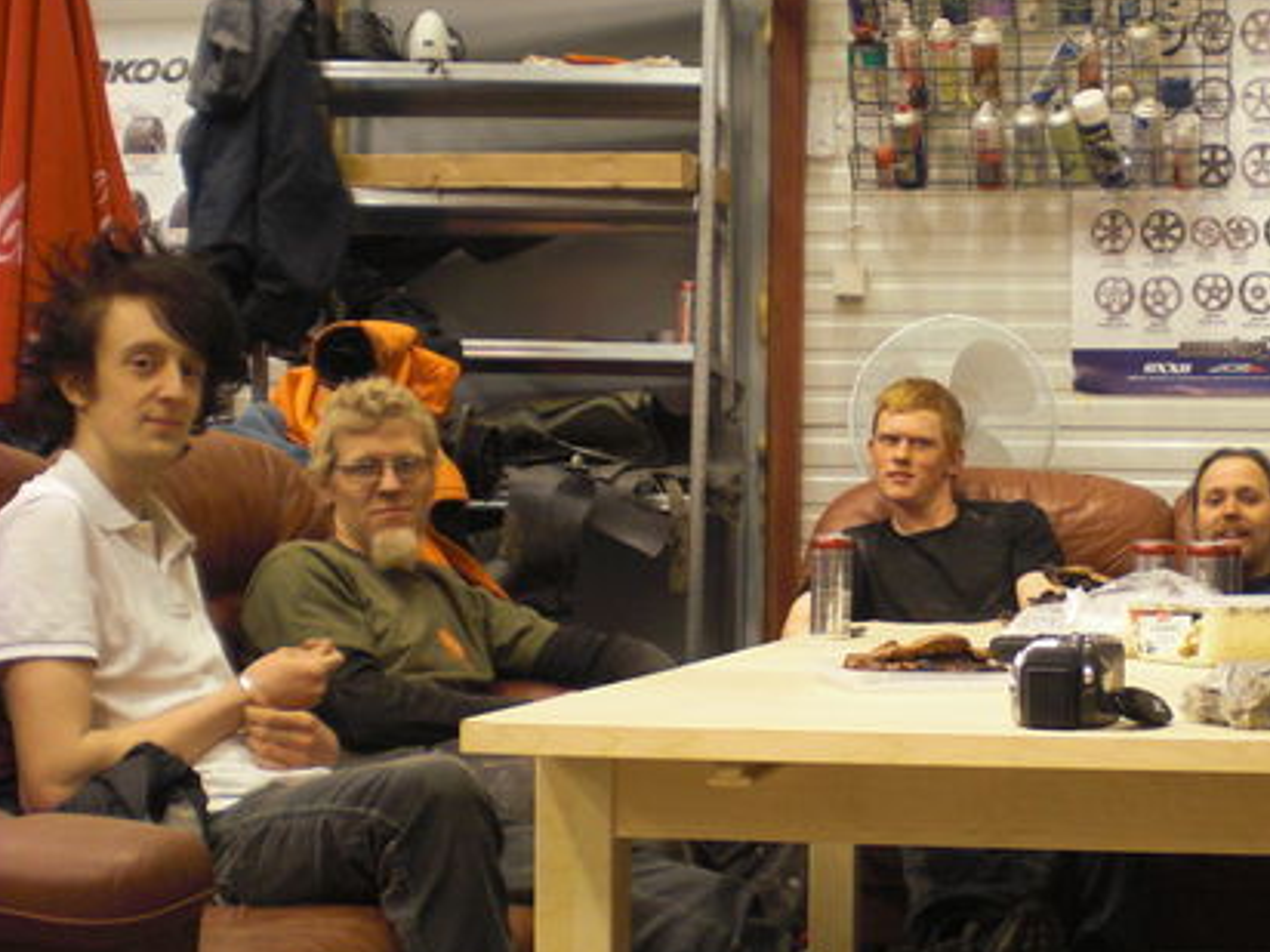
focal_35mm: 59
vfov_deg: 24.8
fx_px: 2165
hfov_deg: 32.0
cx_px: 977
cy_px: 573
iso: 200
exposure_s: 1/13
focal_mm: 6.3
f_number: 3.1
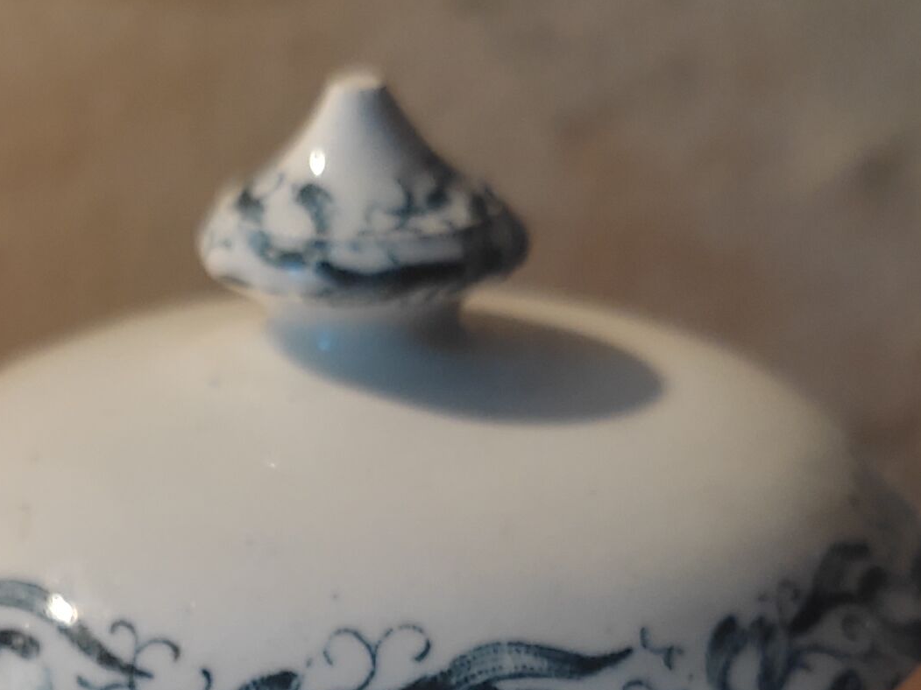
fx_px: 2634
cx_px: 400
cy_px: 987
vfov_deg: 14.1
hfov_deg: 19.8
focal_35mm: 99
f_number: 1.79
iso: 551
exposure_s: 1/33
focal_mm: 4.74
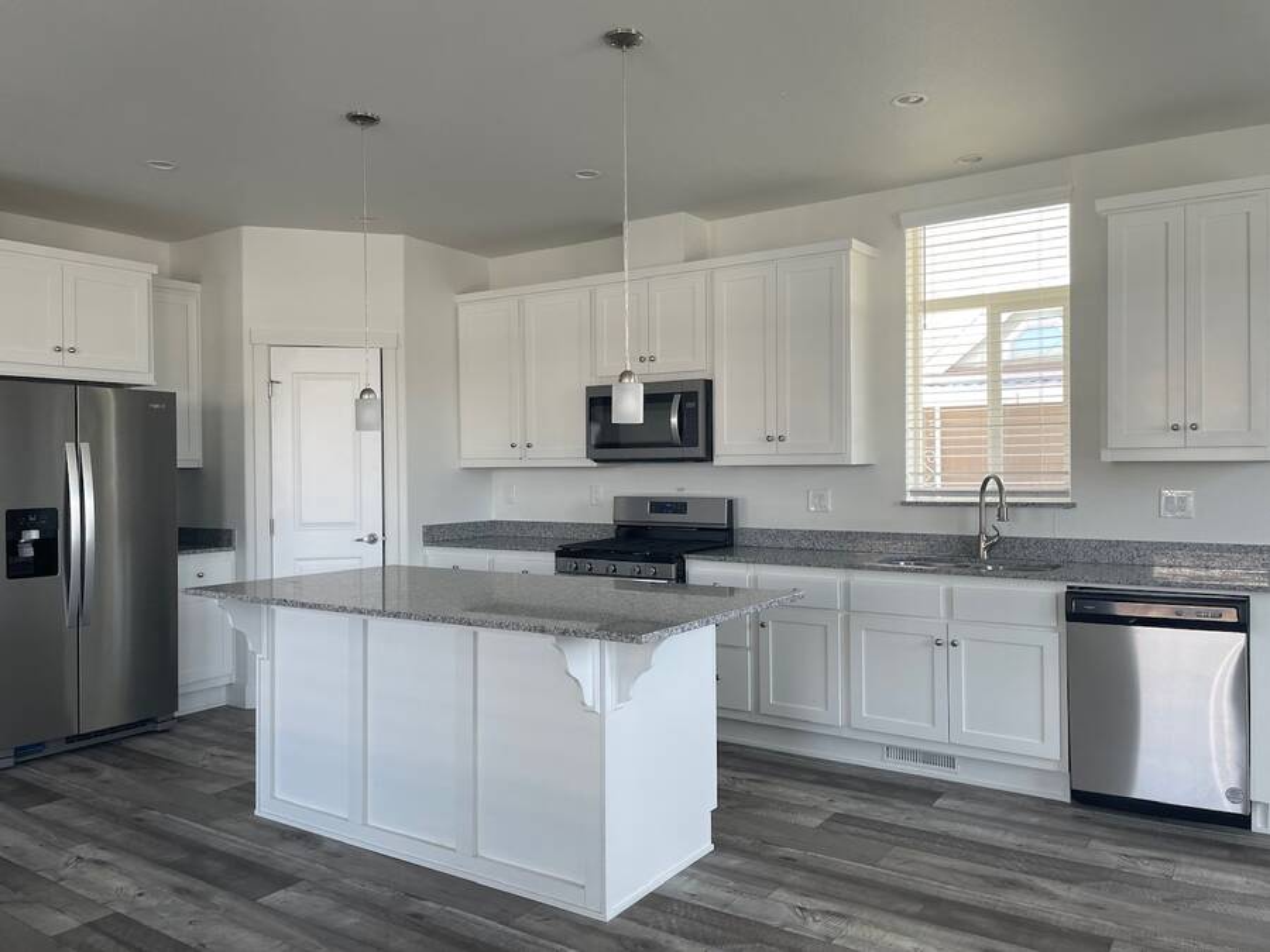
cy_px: 476
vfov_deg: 53.1
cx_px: 635
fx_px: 954
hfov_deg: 67.3
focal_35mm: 26
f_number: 1.6
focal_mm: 4.2
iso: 80
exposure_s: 1/121
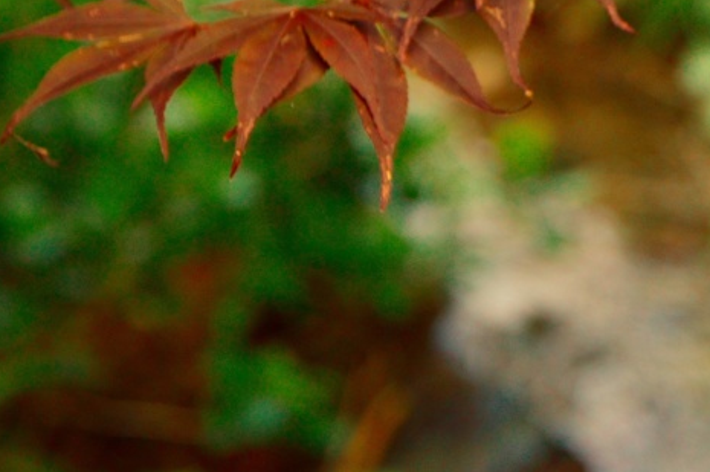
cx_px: 763
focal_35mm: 231
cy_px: 137
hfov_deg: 8.9
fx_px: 4551
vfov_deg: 5.9
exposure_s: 1/80
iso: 800
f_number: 5.6
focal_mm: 70
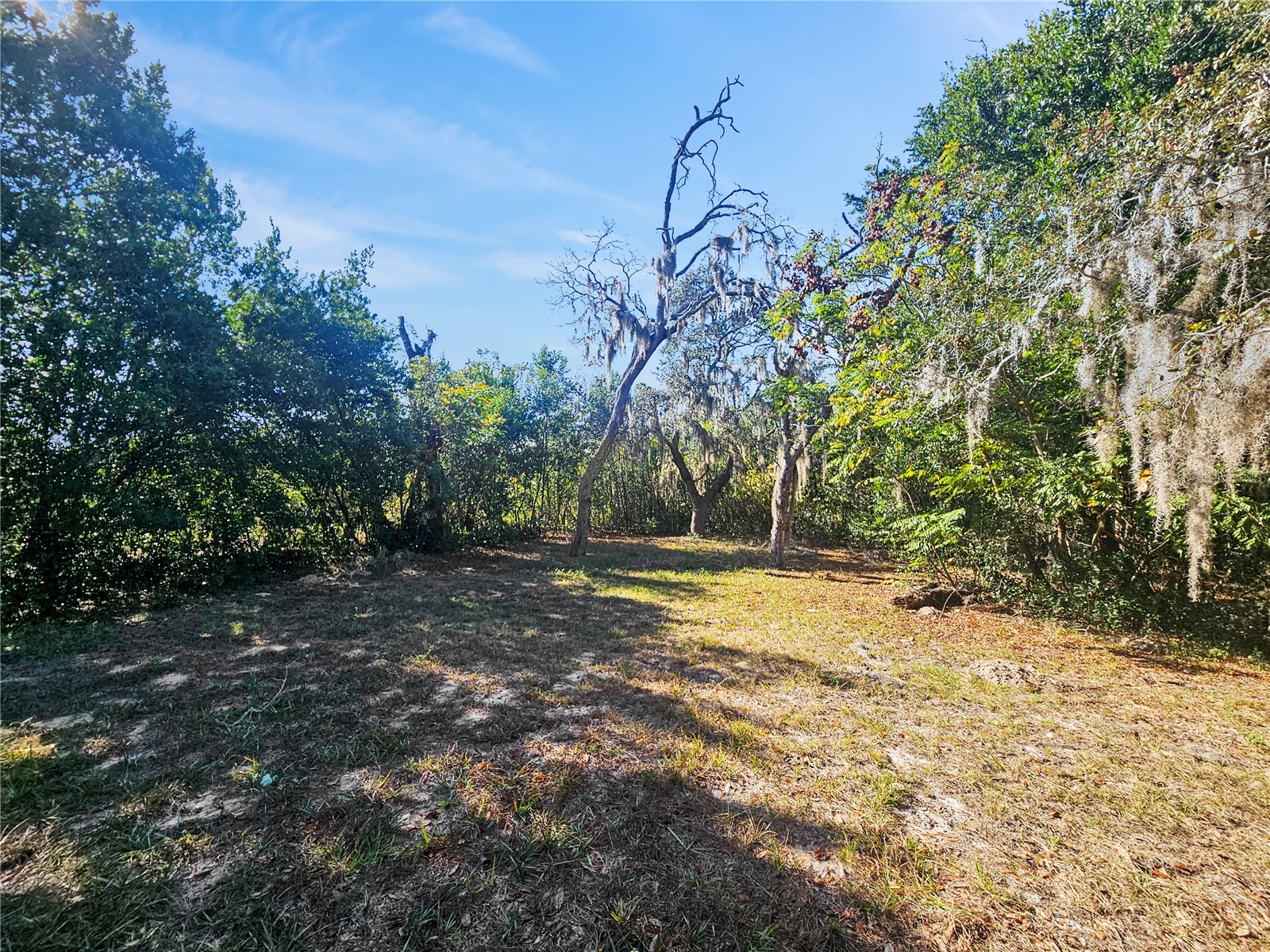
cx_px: 635
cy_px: 476
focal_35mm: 13
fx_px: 477
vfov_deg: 89.9
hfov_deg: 106.2
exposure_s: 1/1000
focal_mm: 2.2
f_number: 2.2
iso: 50
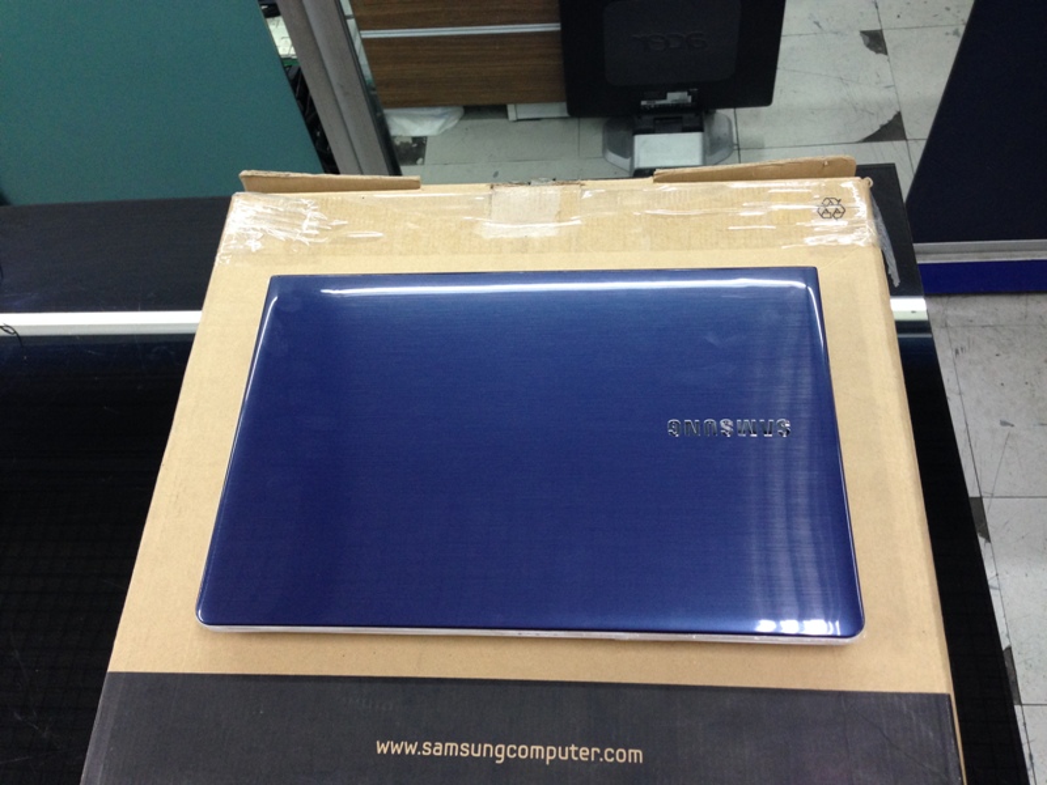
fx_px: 998
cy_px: 392
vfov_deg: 42.9
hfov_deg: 55.4
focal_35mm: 33
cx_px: 524
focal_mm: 4.12
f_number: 2.4
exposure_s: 1/20
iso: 125
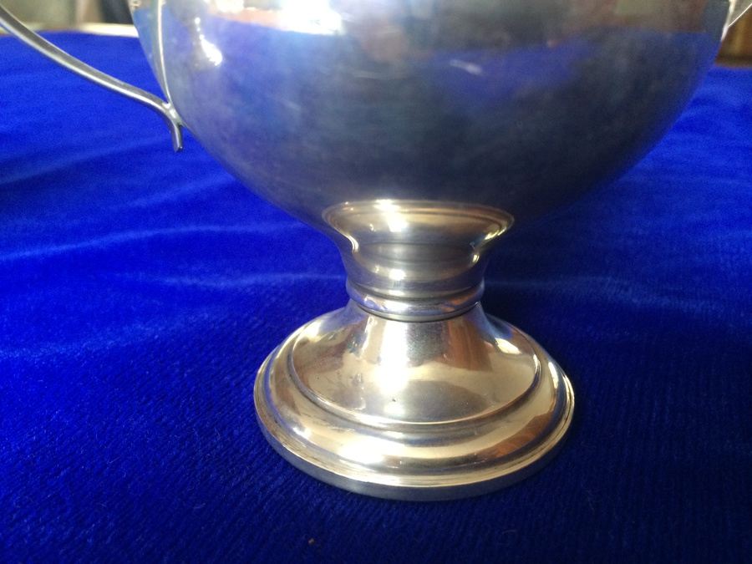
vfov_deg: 46.8
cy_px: 282
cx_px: 376
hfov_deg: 60.0
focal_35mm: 30
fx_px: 652
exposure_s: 1/30
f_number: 2.2
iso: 160
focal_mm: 4.12
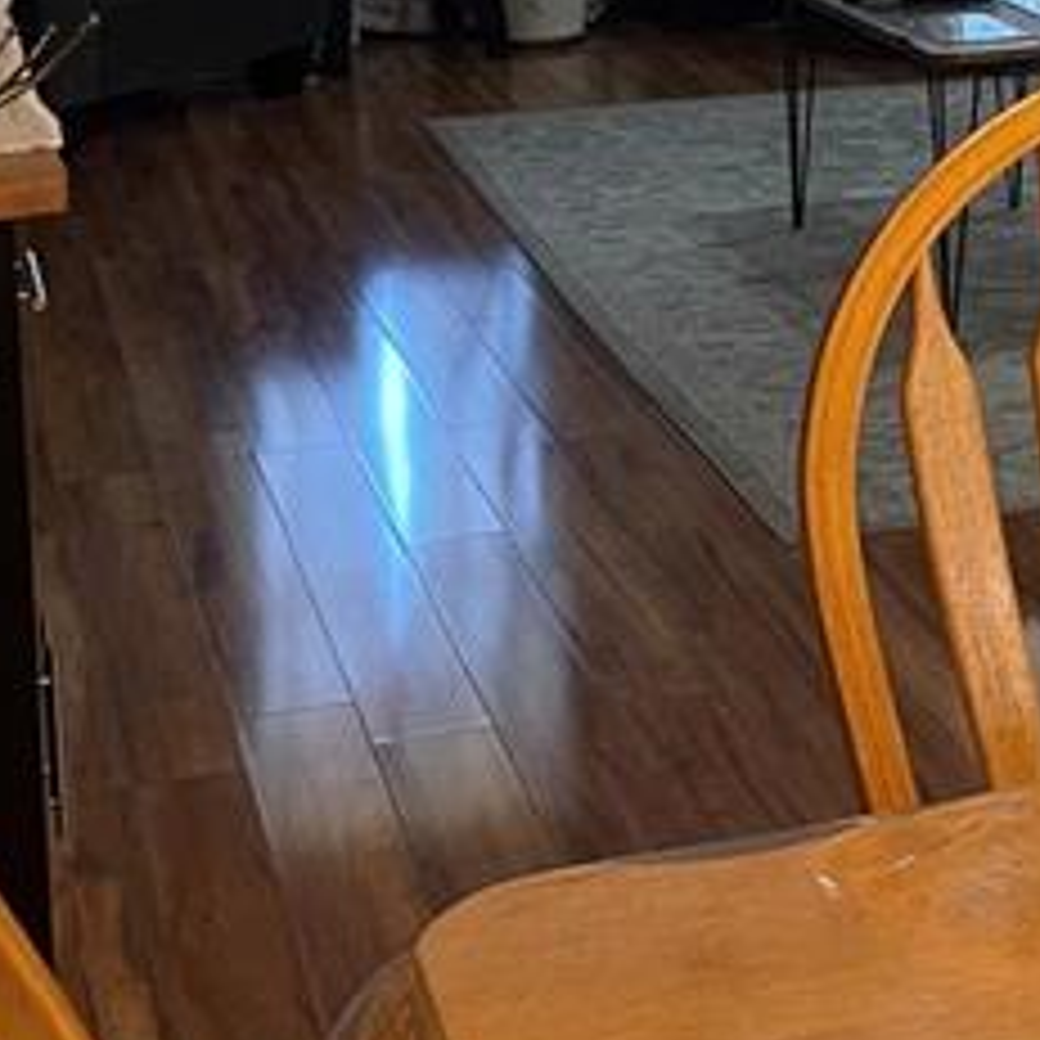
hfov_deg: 15.7
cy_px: -50
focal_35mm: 102
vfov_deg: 16.6
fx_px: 3467
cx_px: 1562
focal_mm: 4.2
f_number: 1.6
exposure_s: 1/60
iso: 125
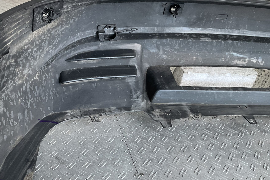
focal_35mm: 44
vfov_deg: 30.5
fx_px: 330
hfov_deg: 44.0
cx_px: 93
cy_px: 97
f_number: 1.8
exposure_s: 1/60
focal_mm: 3
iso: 64
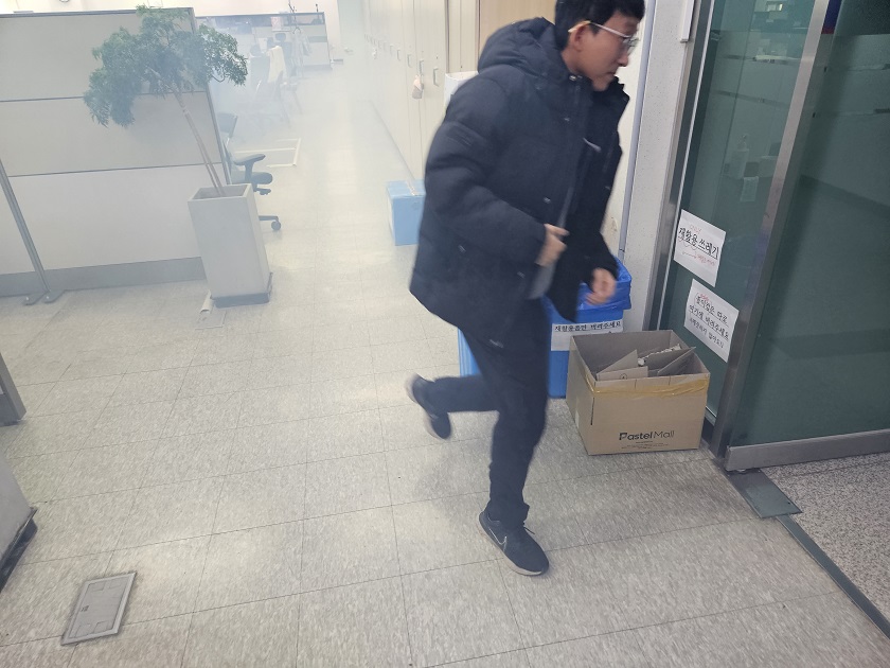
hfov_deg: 73.9
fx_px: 591
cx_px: 445
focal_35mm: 23
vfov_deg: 58.9
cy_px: 334
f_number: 1.8
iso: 200
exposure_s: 1/120
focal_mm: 5.4
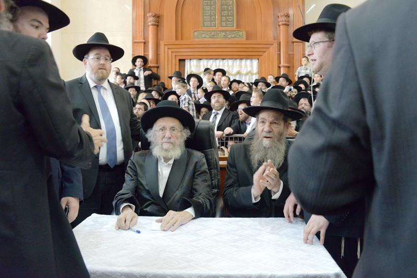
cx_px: 208
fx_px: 324
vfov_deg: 46.4
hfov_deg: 65.5
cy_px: 139
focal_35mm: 28
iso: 6400
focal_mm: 28
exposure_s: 1/125
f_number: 6.3
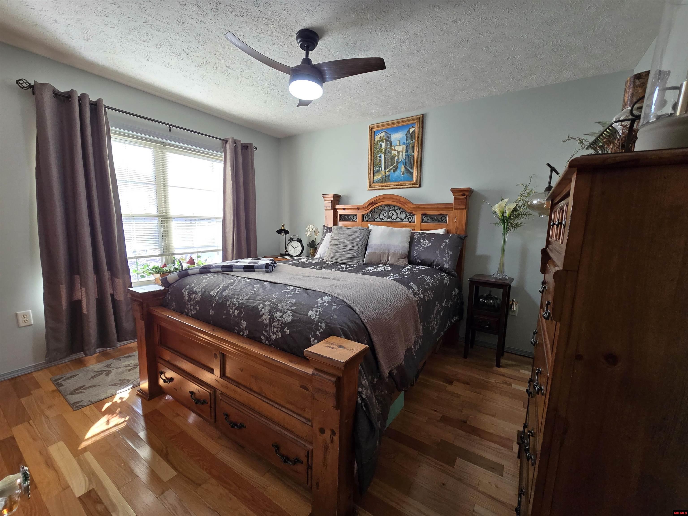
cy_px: 258
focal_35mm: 13
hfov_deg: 106.2
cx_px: 344
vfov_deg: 89.9
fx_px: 258
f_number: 2.2
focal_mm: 2.2
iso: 160
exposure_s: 1/60
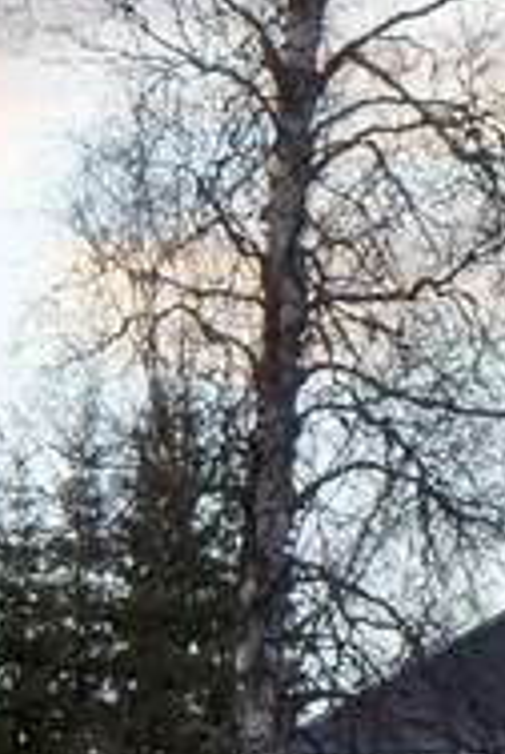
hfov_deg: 3.3
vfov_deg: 5.0
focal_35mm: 410
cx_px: -1275
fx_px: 8595
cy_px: 1235
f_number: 4
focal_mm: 25.02
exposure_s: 1/80
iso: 160
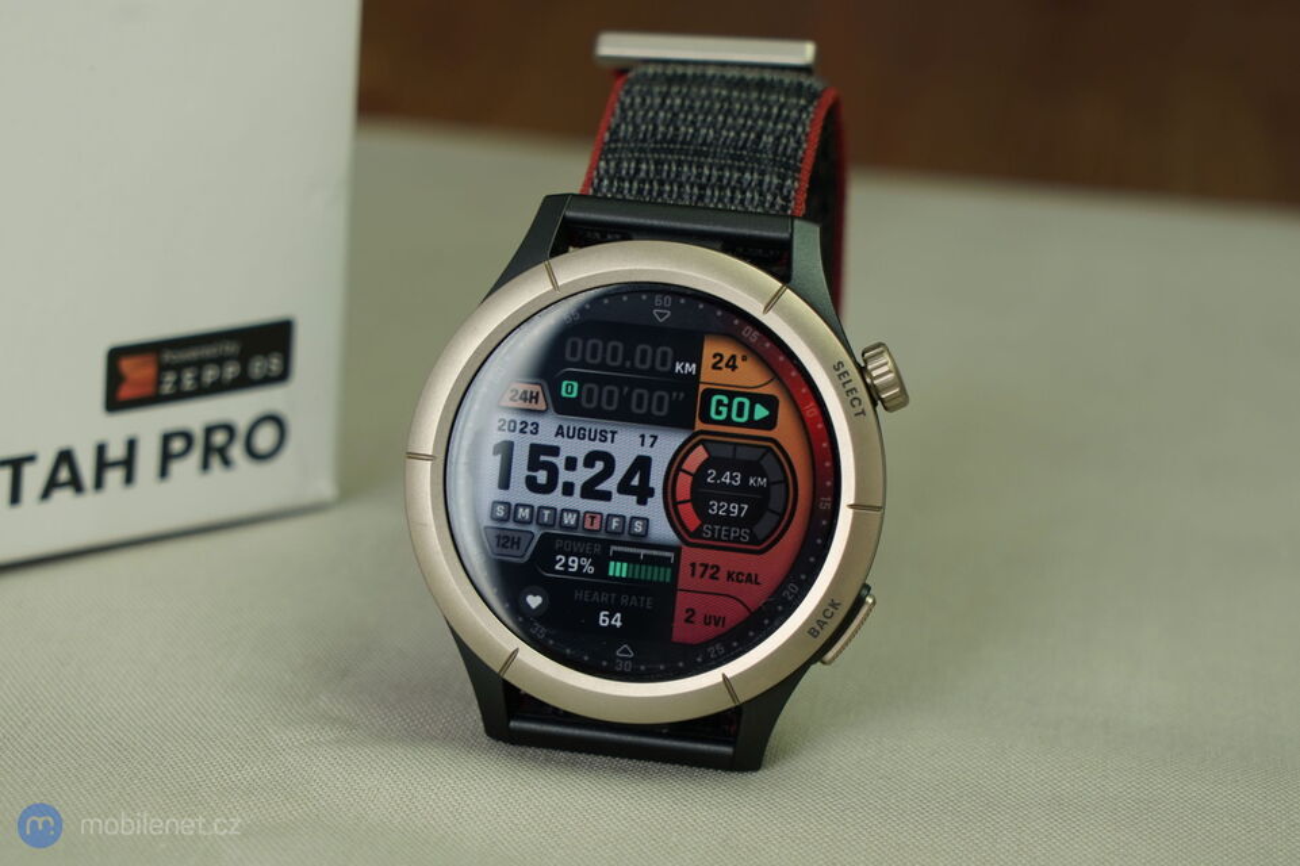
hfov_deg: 30.1
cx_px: 650
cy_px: 433
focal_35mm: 67
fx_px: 2418
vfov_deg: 20.3
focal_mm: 67
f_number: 7.1
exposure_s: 1/125
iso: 320
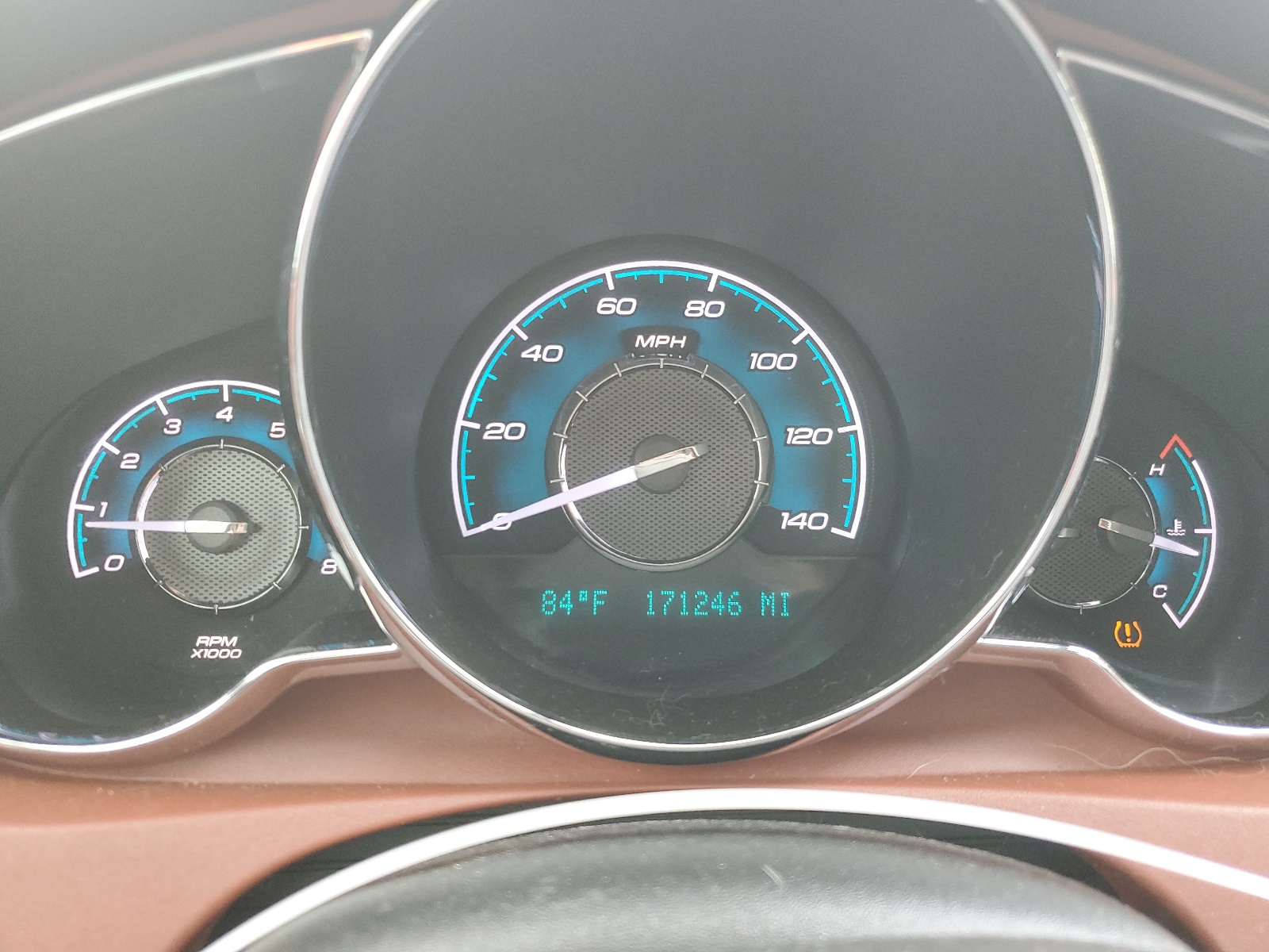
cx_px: 634
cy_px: 476
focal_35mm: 26
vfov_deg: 53.1
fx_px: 953
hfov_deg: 67.3
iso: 132
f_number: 1.5
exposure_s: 1/60.2
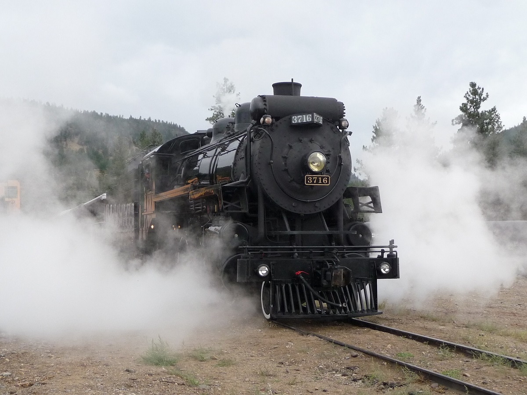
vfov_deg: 28.0
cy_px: 198
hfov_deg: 36.8
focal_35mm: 52
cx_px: 264
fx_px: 792
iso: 250
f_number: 3.8
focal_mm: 6.3
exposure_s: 1/500
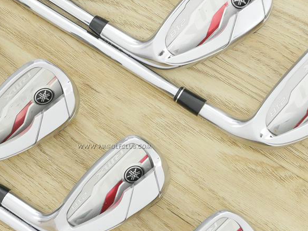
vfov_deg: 13.6
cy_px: 99
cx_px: 114
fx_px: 970
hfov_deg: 18.0
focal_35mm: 109
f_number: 4.5
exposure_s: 1/40
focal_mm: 25
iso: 1600
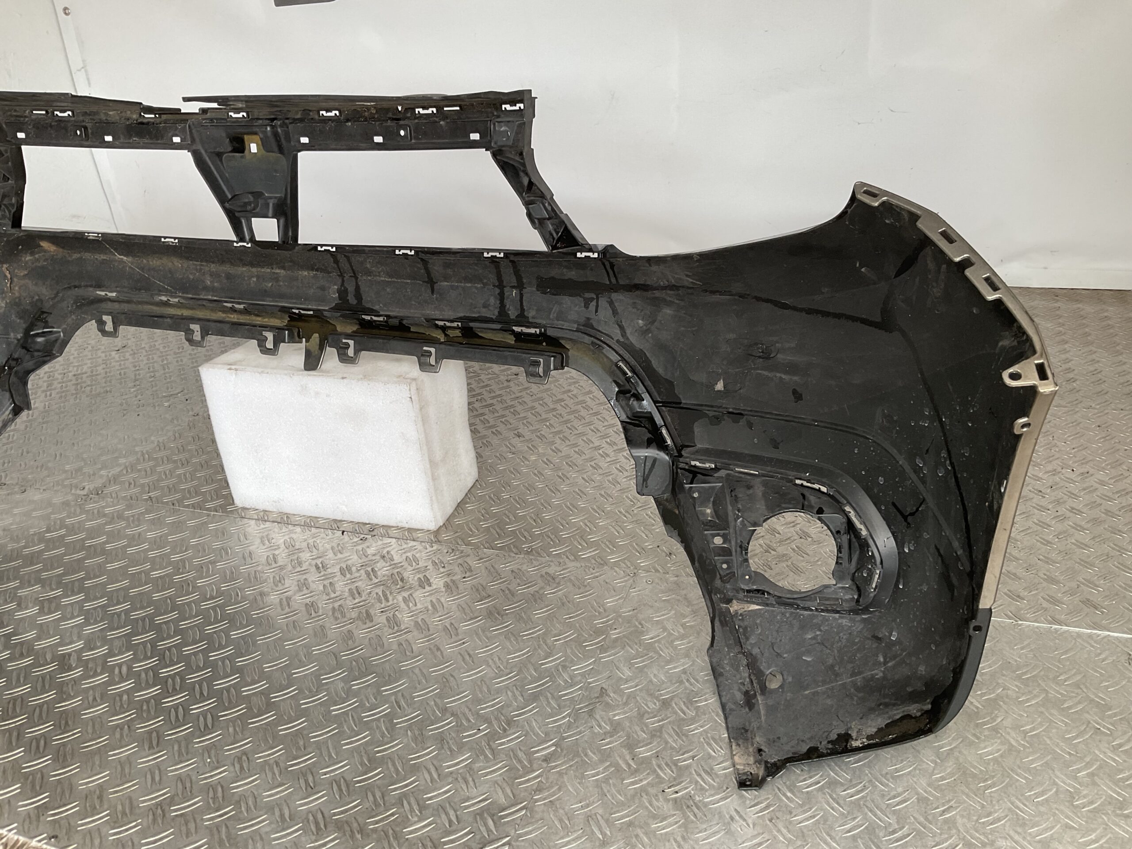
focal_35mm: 29
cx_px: 566
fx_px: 948
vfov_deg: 48.2
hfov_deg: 61.7
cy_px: 424
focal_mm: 3
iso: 40
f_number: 1.8
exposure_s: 1/100
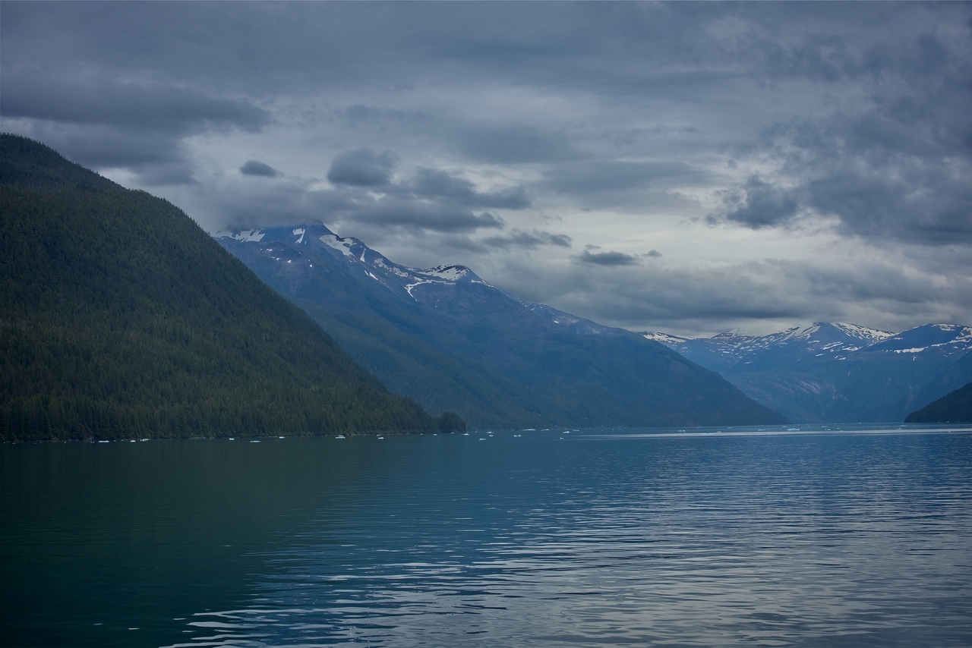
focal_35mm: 70
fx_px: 1890
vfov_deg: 19.5
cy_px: 324
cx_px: 486
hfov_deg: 28.8
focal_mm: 70
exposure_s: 1/320
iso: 100
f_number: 9
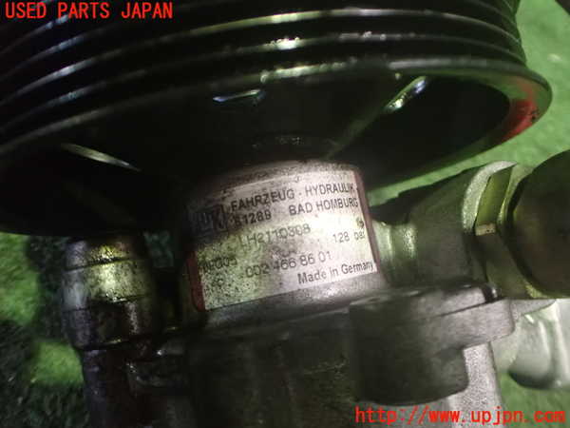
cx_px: 285
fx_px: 494
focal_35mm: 30
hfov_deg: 60.0
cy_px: 214
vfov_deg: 46.8
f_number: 2.3
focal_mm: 5.4
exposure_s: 1/30
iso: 1600
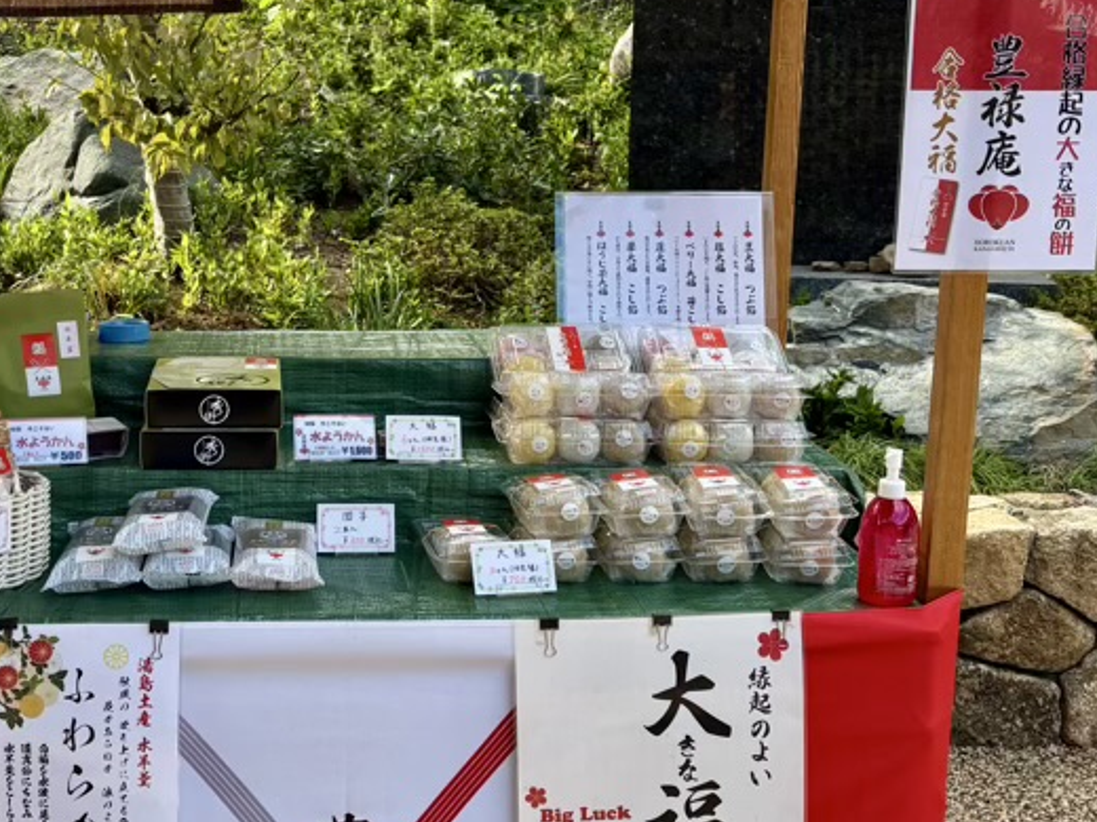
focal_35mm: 35
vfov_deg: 40.5
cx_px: 394
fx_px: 1109
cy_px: 489
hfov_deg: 51.9
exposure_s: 1/615
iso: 50
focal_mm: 5.96
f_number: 1.6
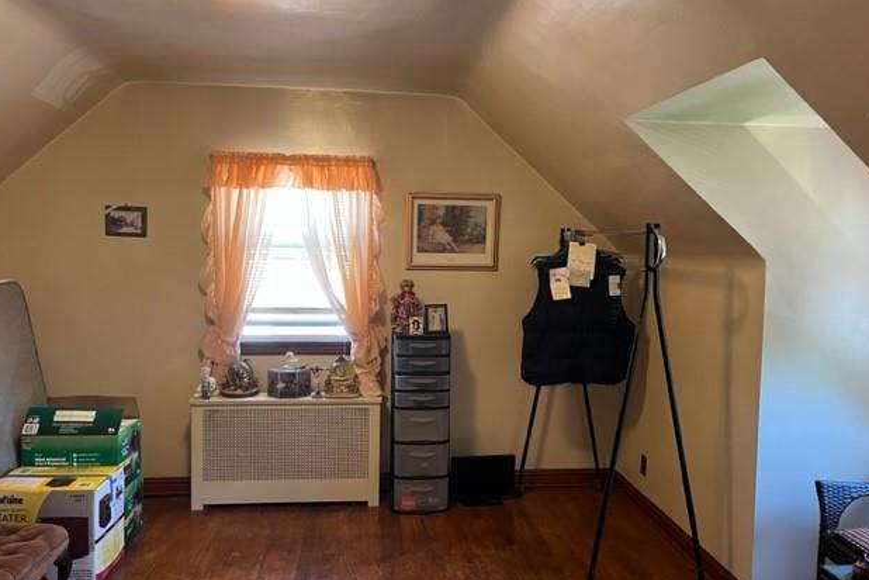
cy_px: 291
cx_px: 436
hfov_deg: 65.5
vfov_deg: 46.4
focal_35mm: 28
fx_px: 676
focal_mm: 5.1
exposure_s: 1/60
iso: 250
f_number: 1.6
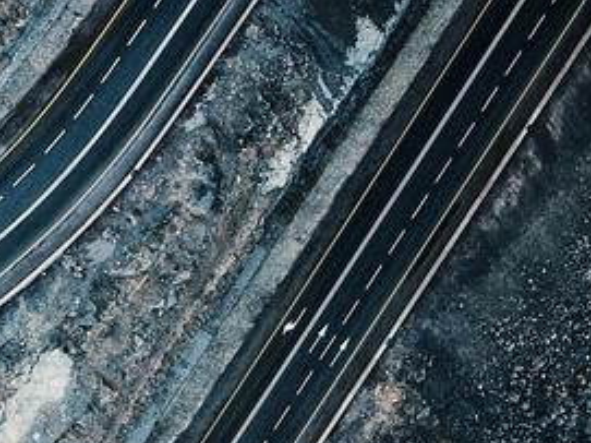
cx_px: -218
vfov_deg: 15.4
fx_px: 1638
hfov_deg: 18.7
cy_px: 292
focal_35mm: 96
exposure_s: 1/100
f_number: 2.2
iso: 184
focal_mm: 4.73
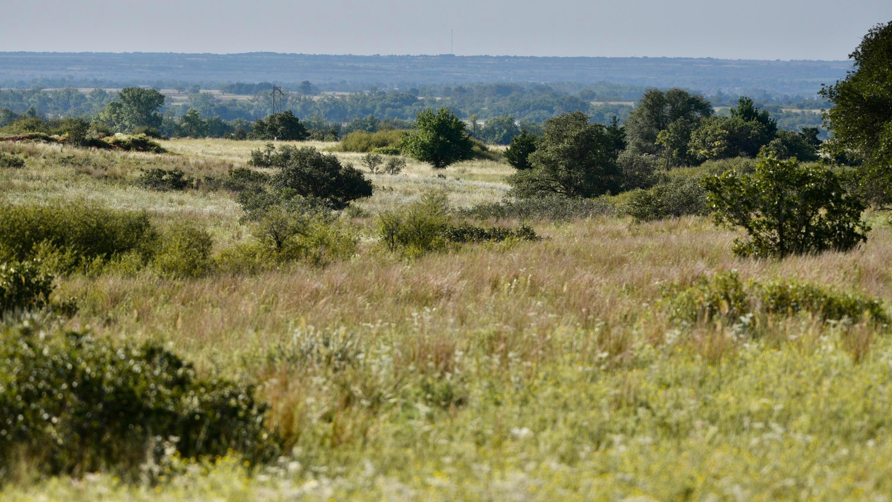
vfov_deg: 5.8
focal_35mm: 210
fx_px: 4967
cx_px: 446
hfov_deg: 10.3
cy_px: 212
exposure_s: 1/2500
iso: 400
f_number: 6.3
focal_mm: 200
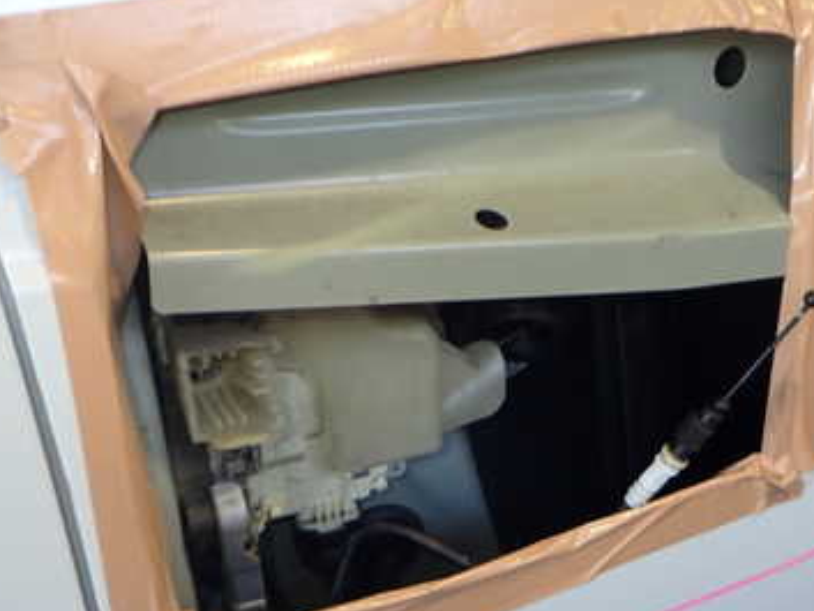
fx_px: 1200
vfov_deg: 28.6
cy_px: 325
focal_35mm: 51
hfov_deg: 37.5
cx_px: 434
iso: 200
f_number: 2.3
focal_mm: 5.4
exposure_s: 1/50
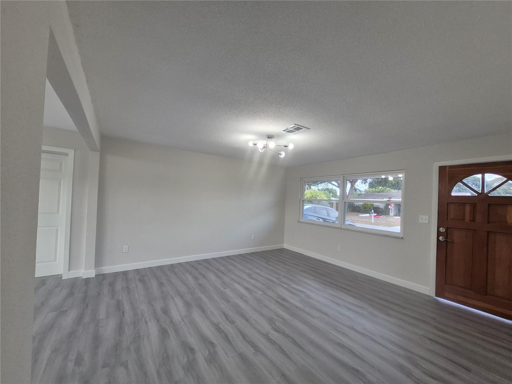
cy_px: 192
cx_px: 256
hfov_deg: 106.2
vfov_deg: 89.9
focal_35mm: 13
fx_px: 192
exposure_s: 1/60
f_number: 2.2
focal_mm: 1.74
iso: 125
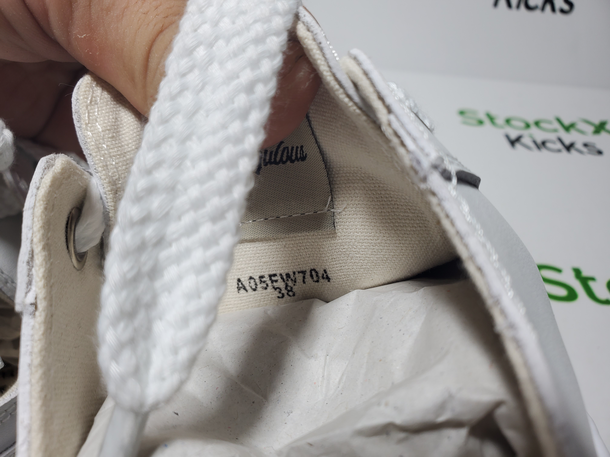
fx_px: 458
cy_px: 228
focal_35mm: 26
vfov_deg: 53.1
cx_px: 305
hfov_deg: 67.3
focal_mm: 4.3
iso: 50
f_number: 2.4
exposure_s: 1/235
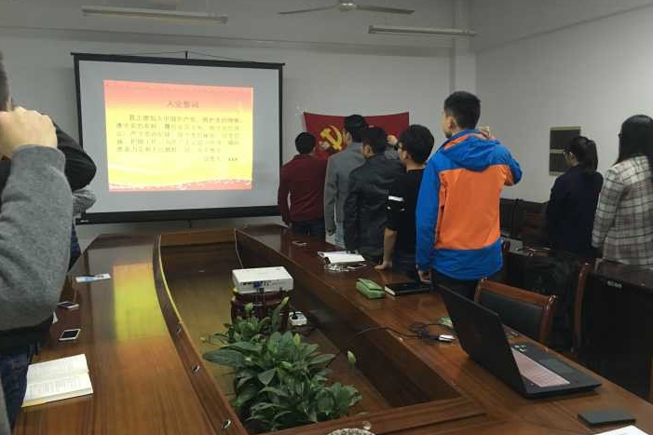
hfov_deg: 60.3
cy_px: 196
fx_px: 562
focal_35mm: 31
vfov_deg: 42.3
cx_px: 333
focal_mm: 4.15
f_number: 2.2
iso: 160
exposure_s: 1/33
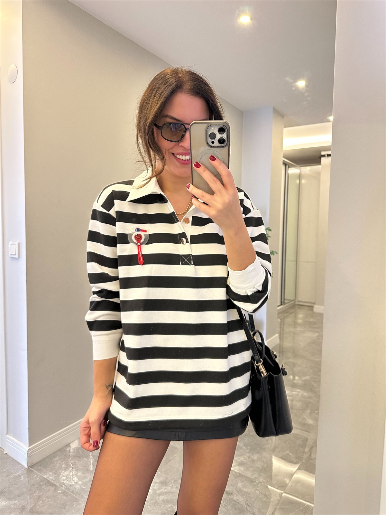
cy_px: 258
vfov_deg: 71.6
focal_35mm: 24
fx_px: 357
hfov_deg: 56.8
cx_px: 193
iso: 250
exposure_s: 1/50
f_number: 1.78
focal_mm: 6.86
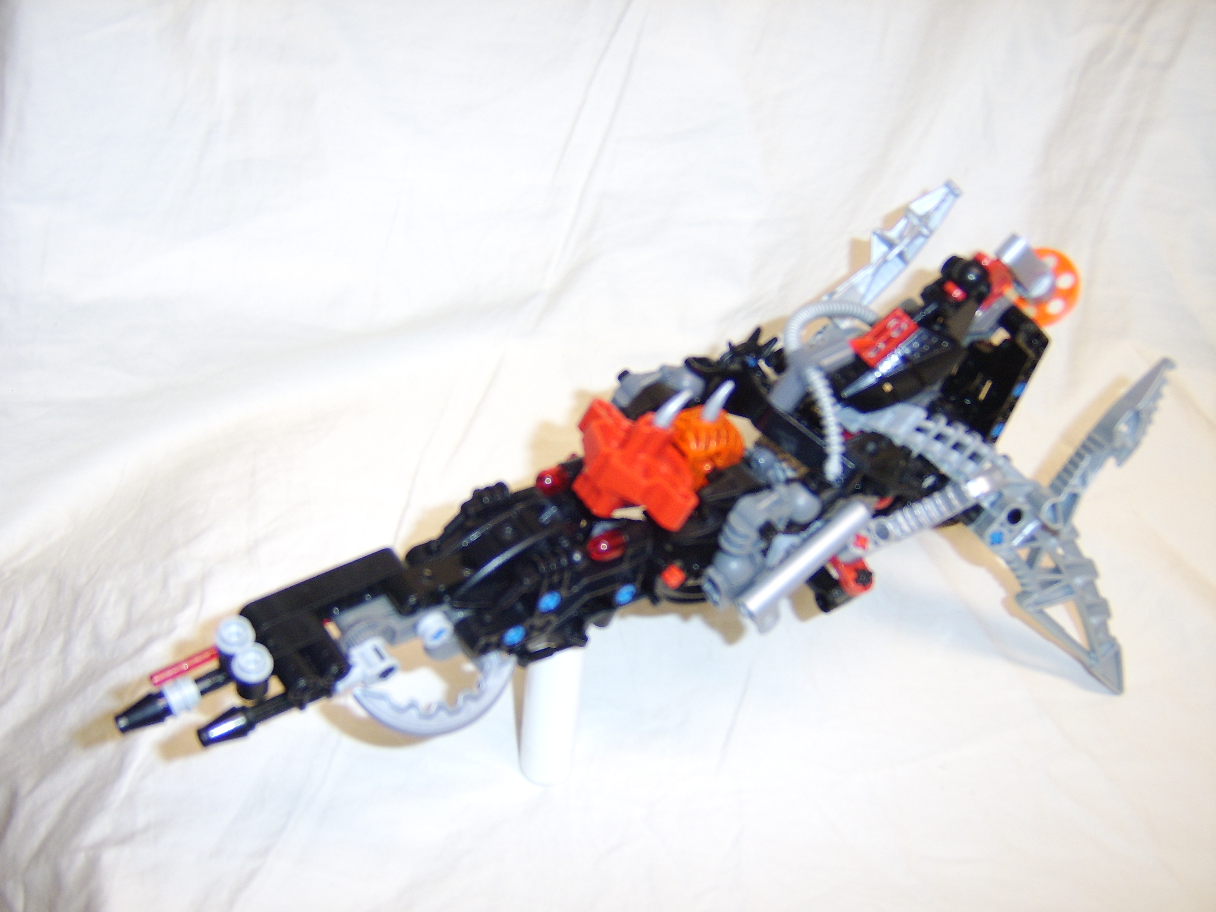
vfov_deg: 45.4
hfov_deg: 58.4
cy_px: 456
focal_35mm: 31
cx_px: 608
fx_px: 1089
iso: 141
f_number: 2.7
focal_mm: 8.13
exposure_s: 1/30
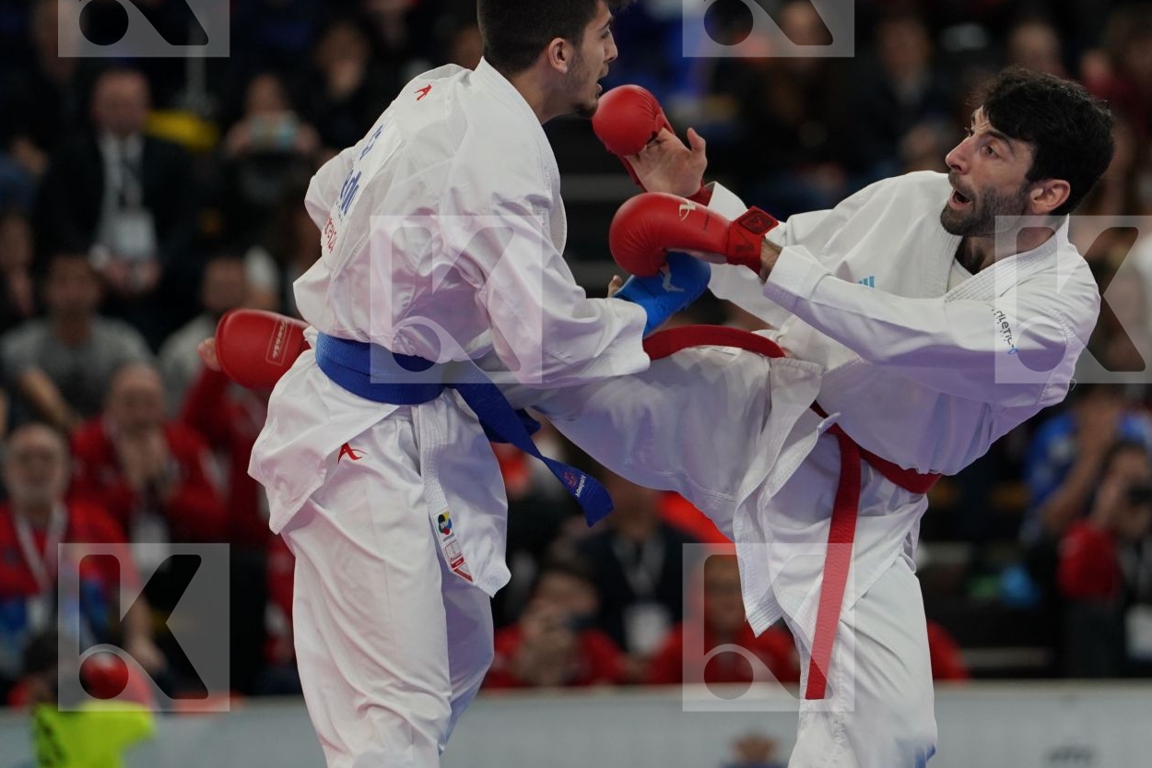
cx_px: 769
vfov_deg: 4.8
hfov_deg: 7.2
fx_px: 9214
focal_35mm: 288
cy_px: 300
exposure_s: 1/1000
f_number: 2.8
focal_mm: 200
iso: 1600
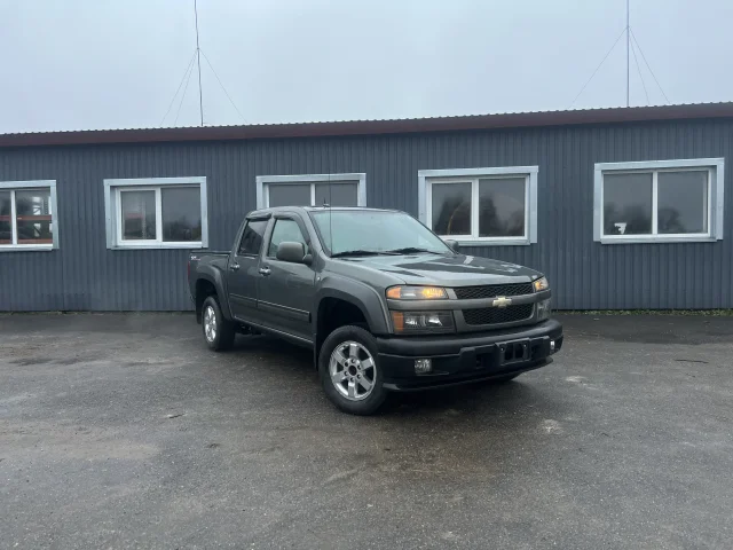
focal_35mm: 26
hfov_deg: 67.3
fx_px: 551
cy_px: 275
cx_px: 366
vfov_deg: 53.1
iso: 40
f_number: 1.5
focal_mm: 5.7
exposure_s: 1/121
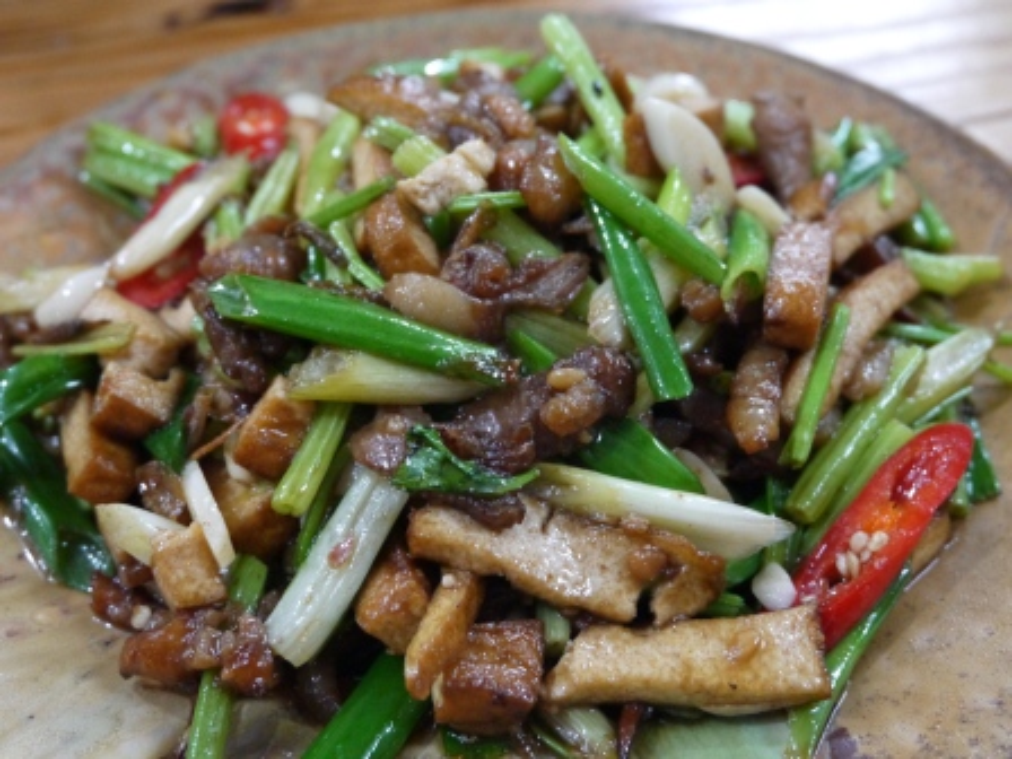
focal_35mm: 44
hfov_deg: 42.9
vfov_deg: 32.9
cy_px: 380
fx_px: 1286
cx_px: 506
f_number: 4.7
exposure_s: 1/50
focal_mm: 22
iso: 1600
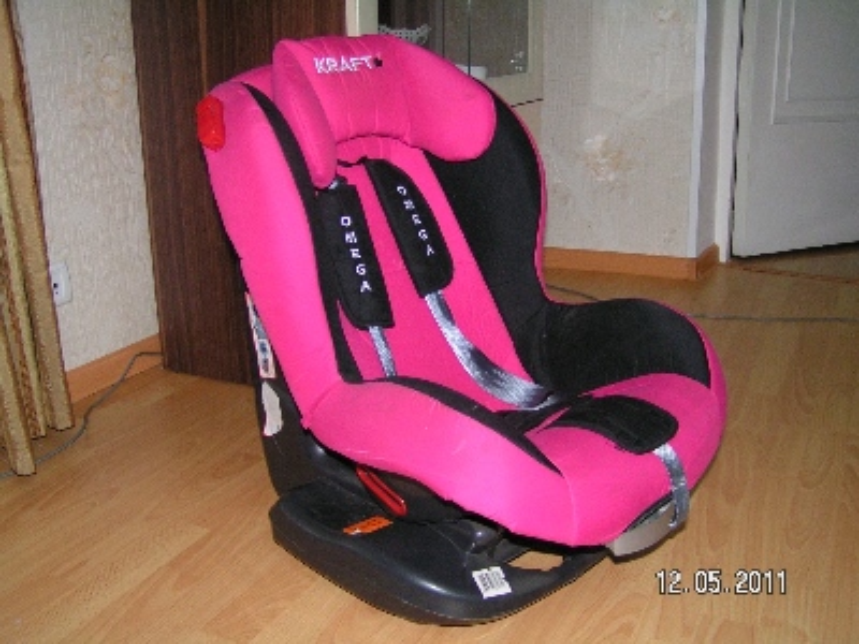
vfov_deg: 37.7
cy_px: 322
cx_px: 430
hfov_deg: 49.0
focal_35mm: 38
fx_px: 943
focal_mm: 5.8
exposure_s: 1/40
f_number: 2.8
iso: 200
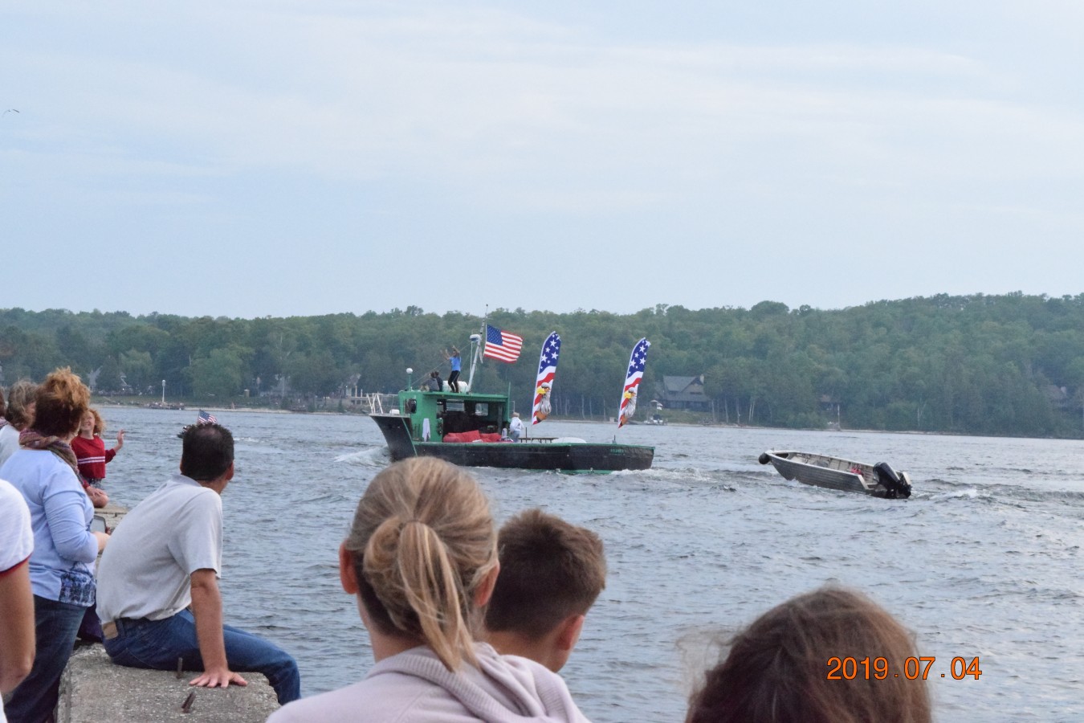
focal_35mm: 82
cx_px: 542
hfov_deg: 24.6
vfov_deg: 16.6
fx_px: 2484
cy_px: 362
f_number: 14
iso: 12800
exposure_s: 1/1250
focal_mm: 55
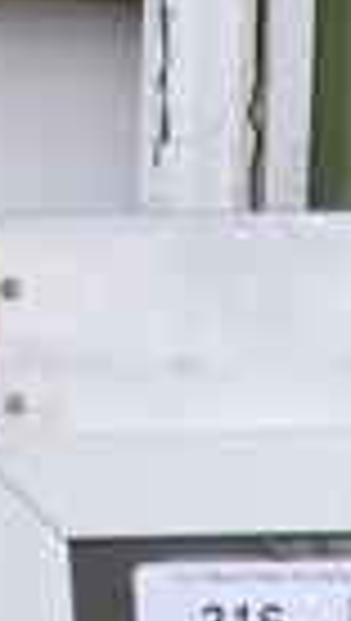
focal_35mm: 187
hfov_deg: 6.3
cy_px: 2005
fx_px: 3083
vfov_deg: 8.9
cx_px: 729
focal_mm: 18
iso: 200
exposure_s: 1/250
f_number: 7.1
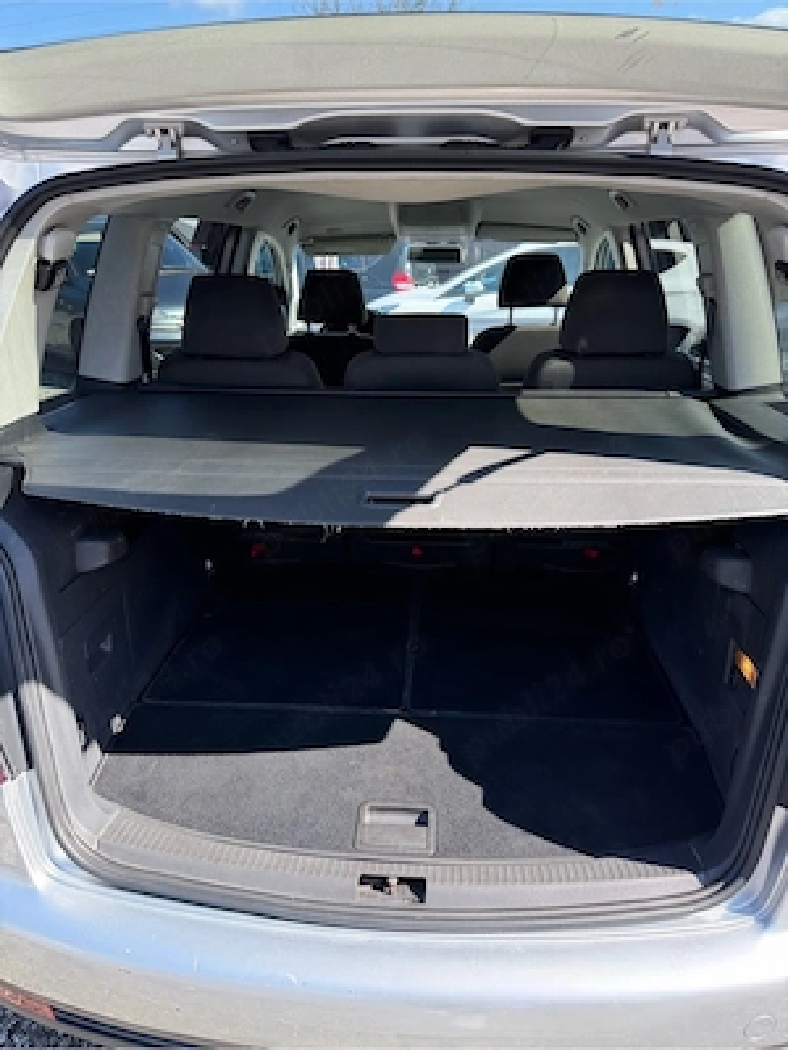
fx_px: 728
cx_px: 394
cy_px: 525
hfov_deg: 56.8
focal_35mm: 24
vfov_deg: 71.6
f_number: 1.78
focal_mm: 6.76
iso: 100
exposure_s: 1/654
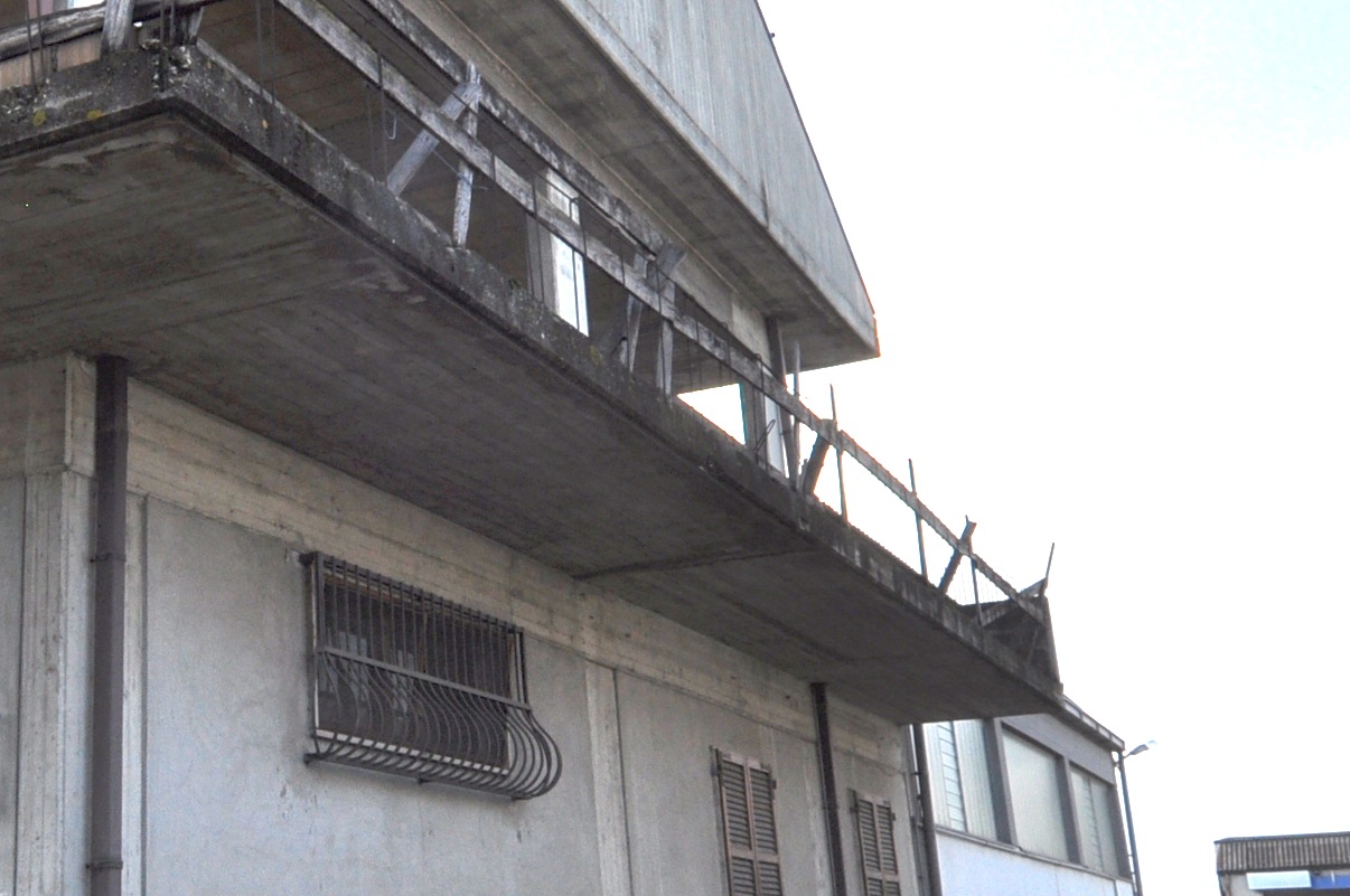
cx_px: 206
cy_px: 489
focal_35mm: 48
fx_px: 1798
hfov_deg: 39.0
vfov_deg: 28.0
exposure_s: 1/200
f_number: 11
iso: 200
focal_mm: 12
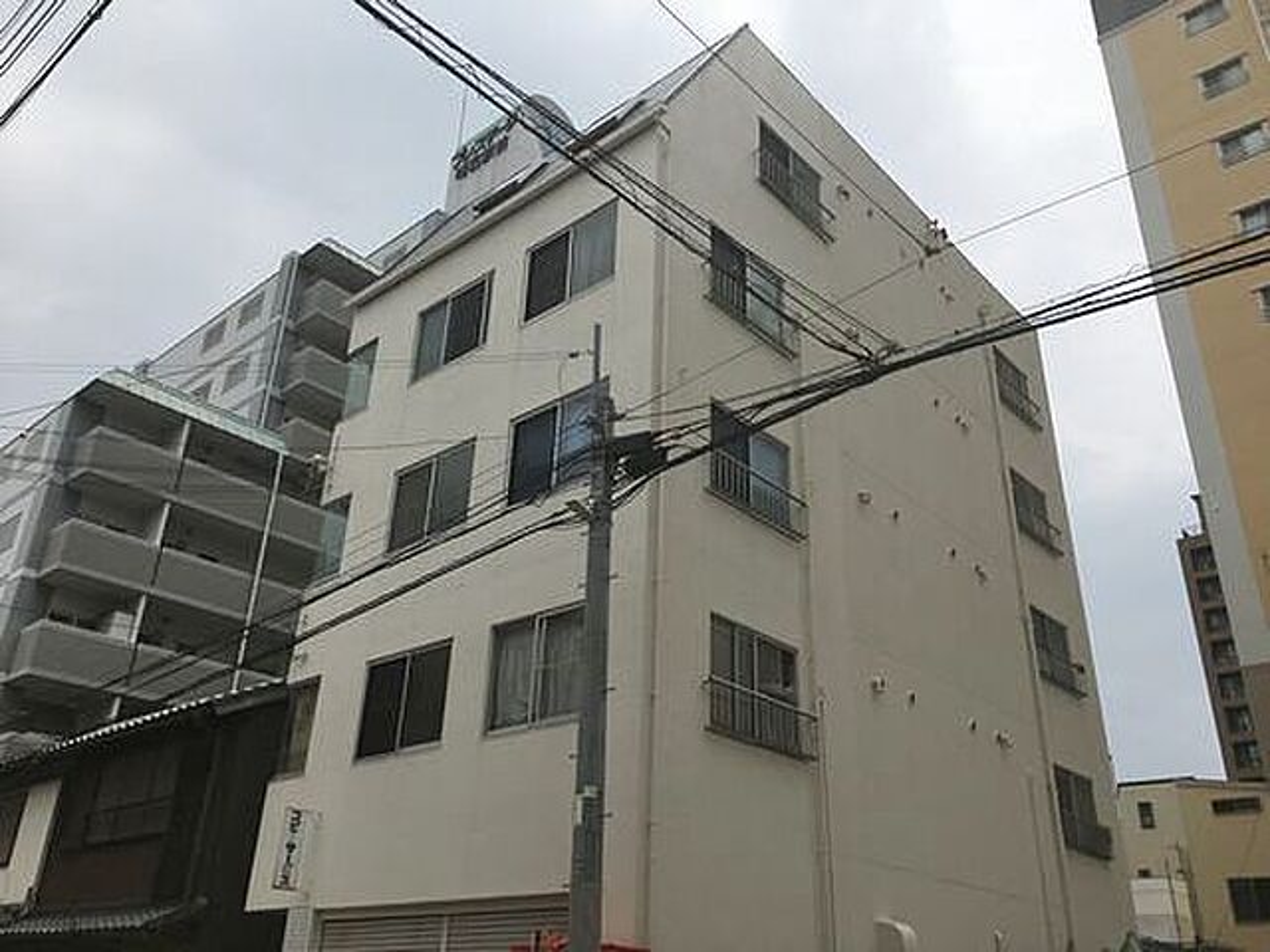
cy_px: 476
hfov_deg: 61.7
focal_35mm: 29
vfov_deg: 48.2
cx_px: 635
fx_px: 1064
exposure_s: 1/3497
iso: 25
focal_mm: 4.15
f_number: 2.2
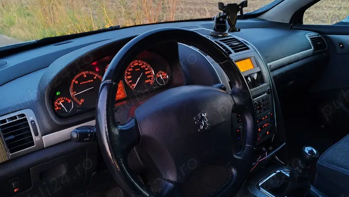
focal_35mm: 34
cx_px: 181
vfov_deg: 34.6
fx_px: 315
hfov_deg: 58.0
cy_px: 88
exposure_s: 1/33
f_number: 1.9
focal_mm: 6.12
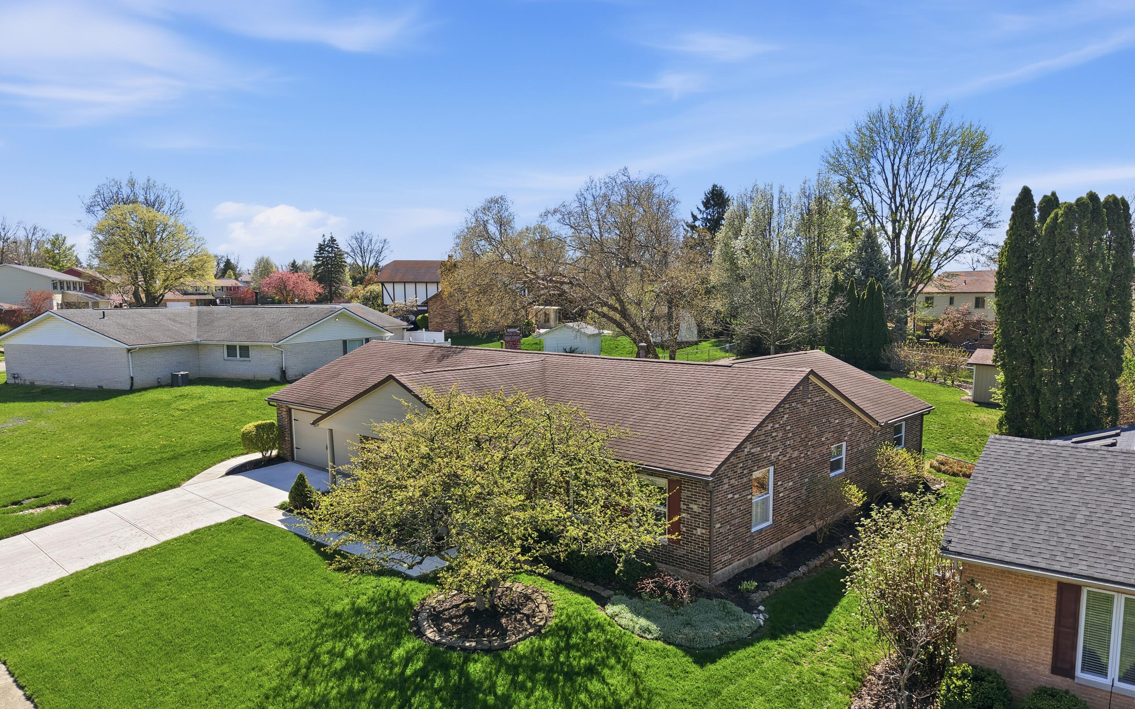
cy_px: 389
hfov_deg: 70.4
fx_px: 804
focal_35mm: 26
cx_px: 574
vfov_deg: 47.5
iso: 200
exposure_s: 1/4000
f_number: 1.8
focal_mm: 8.7
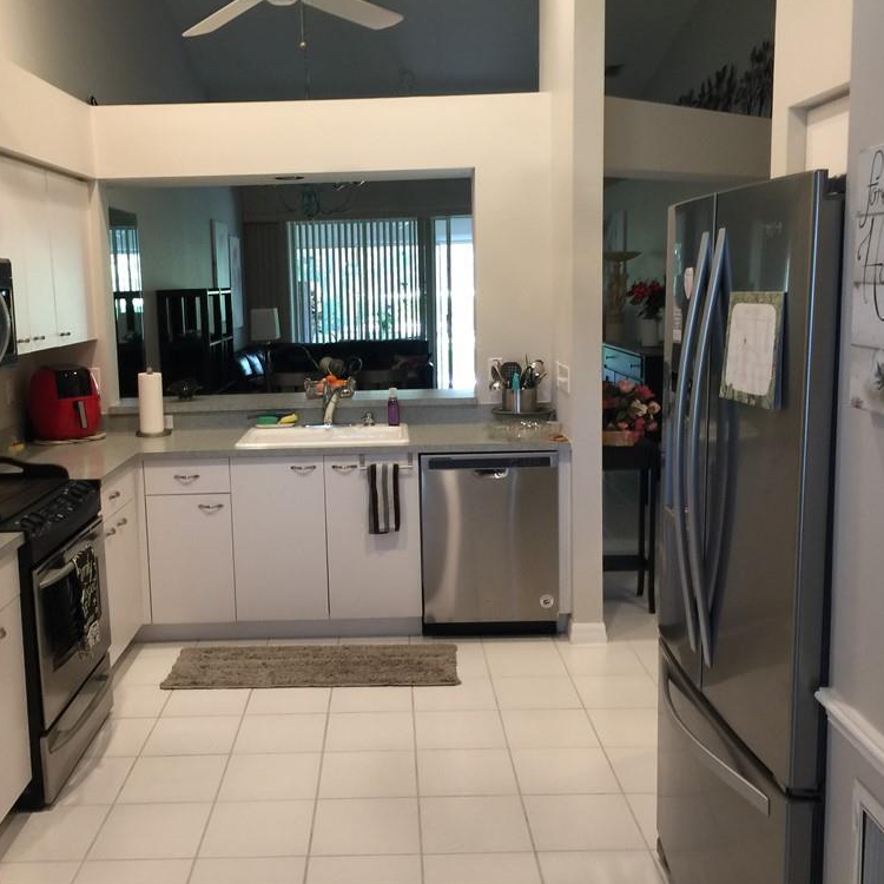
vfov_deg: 47.2
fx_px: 1011
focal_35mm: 35
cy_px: 437
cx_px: 370
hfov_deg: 47.0
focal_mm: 4.15
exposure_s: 1/15
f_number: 2.2
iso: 50
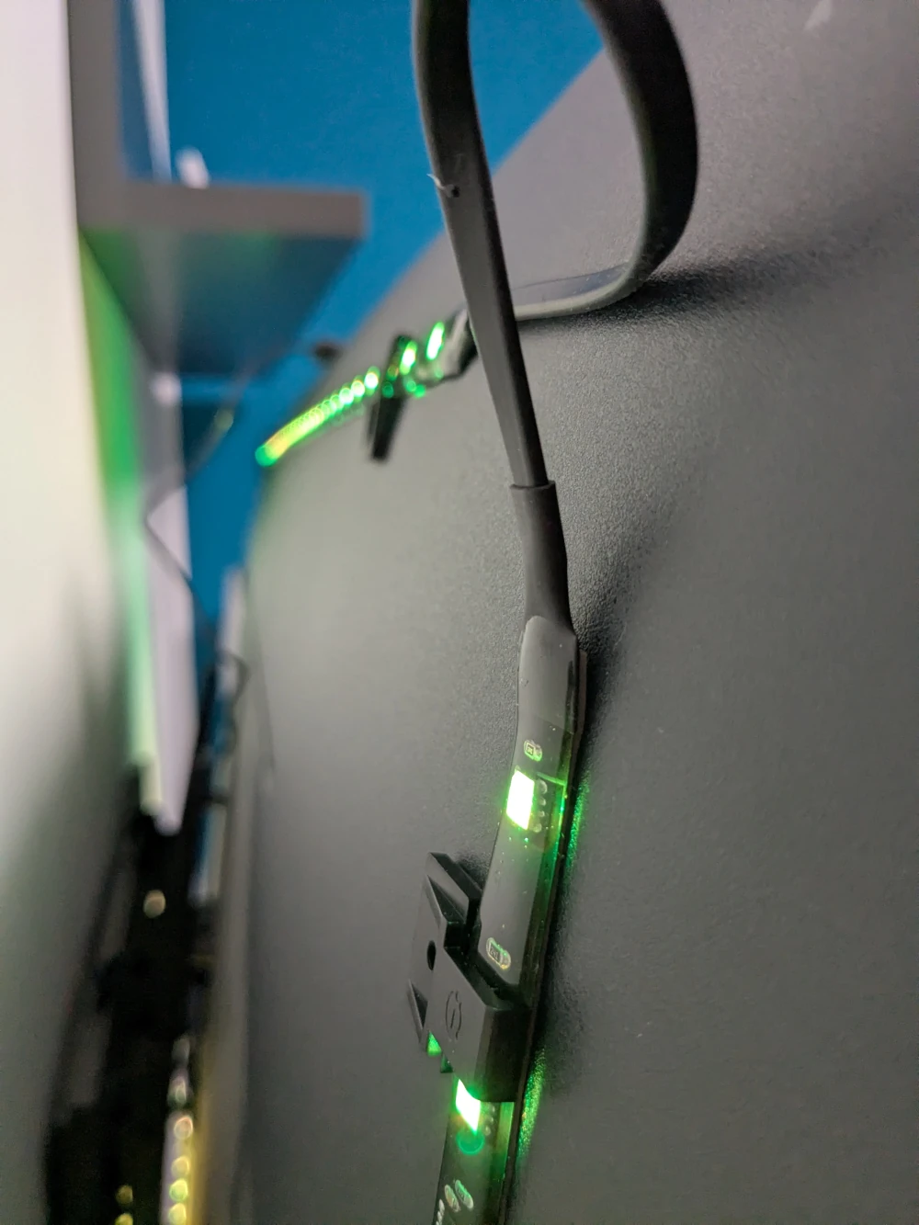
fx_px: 956
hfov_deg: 51.4
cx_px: 460
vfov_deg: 65.3
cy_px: 612
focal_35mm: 27
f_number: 1.73
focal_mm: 4.38
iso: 291
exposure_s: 1/99.9
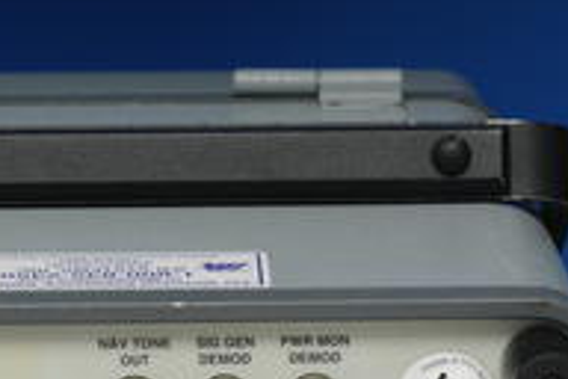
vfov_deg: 4.9
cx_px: 38
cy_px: 409
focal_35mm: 281
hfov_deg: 7.3
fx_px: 4433
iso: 400
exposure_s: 1/20
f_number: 9
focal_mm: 65
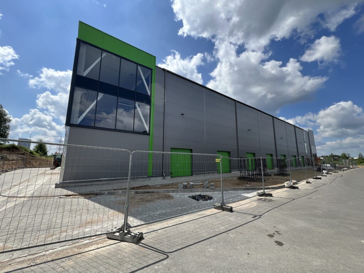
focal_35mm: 13
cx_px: 182
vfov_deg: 89.9
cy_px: 136
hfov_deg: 106.2
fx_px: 137
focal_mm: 1.57
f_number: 1.8
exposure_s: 1/774
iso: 32
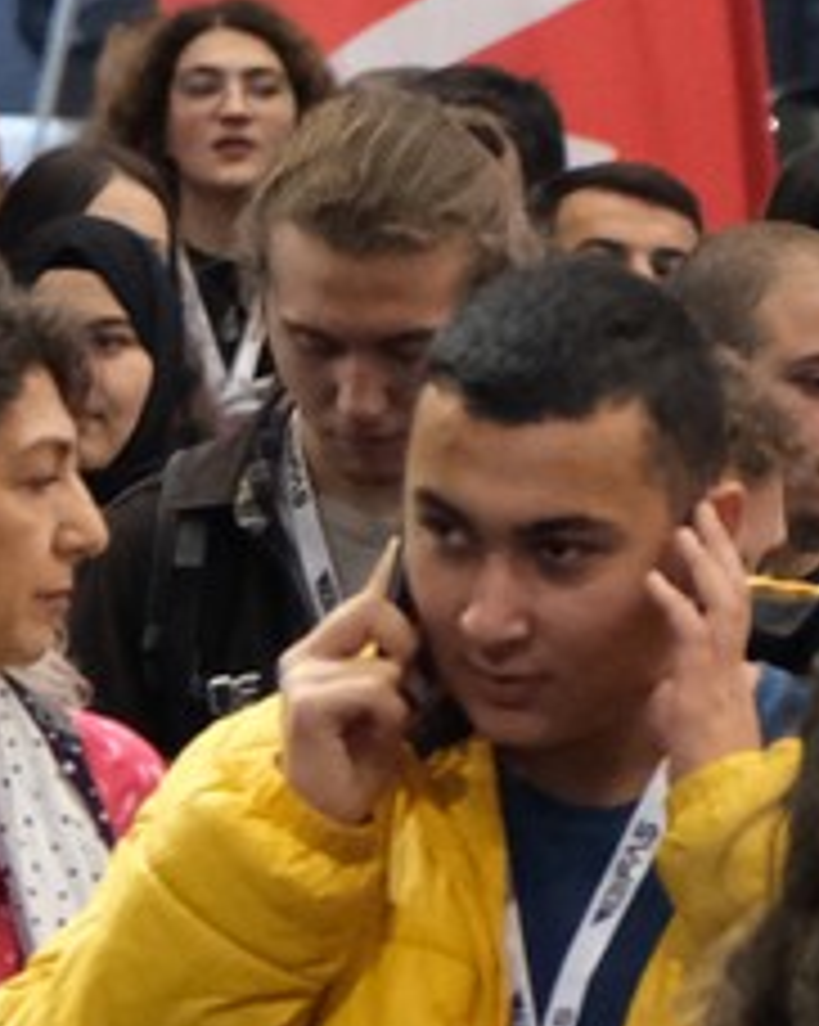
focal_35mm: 760
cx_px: -207
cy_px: 1656
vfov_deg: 2.5
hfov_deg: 2.0
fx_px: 23058
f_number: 4
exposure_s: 1/110
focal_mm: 76.3
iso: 3200
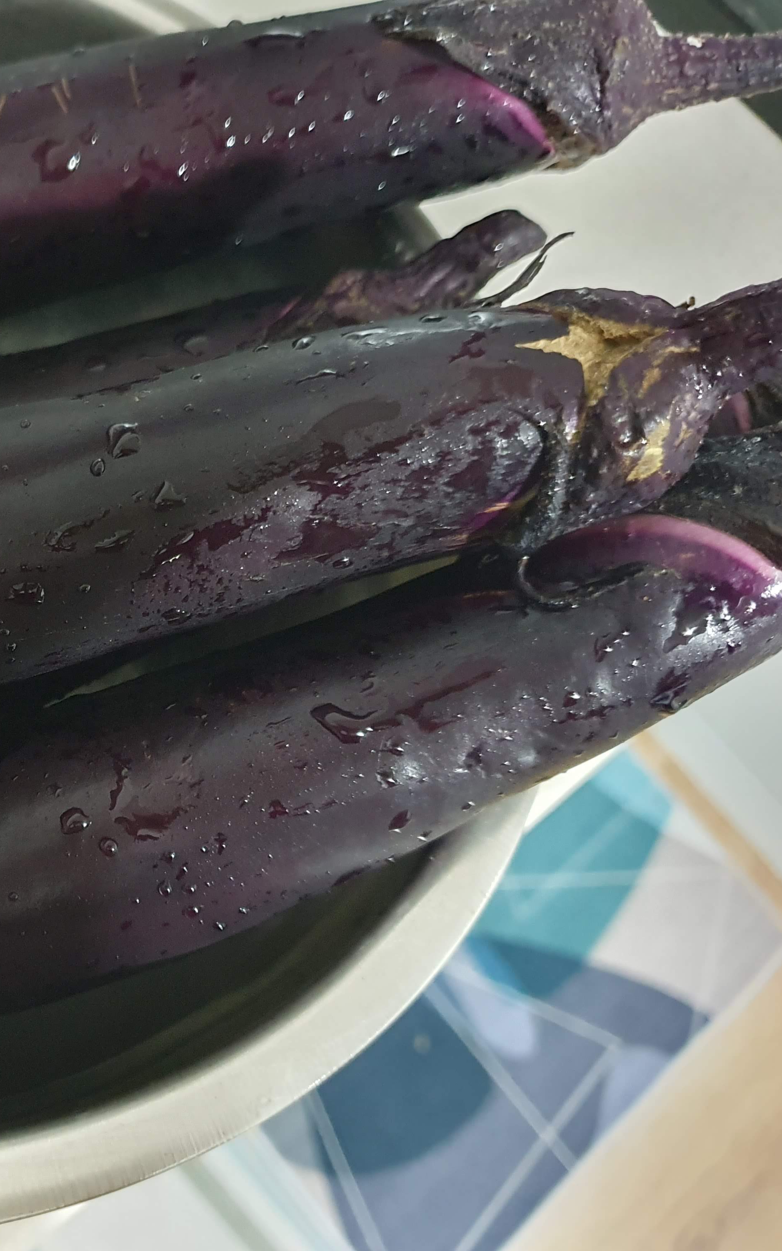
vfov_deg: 52.7
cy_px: 623
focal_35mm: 37
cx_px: 15
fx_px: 1262
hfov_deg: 32.0
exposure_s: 1/15
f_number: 1.5
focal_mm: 4.32
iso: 500
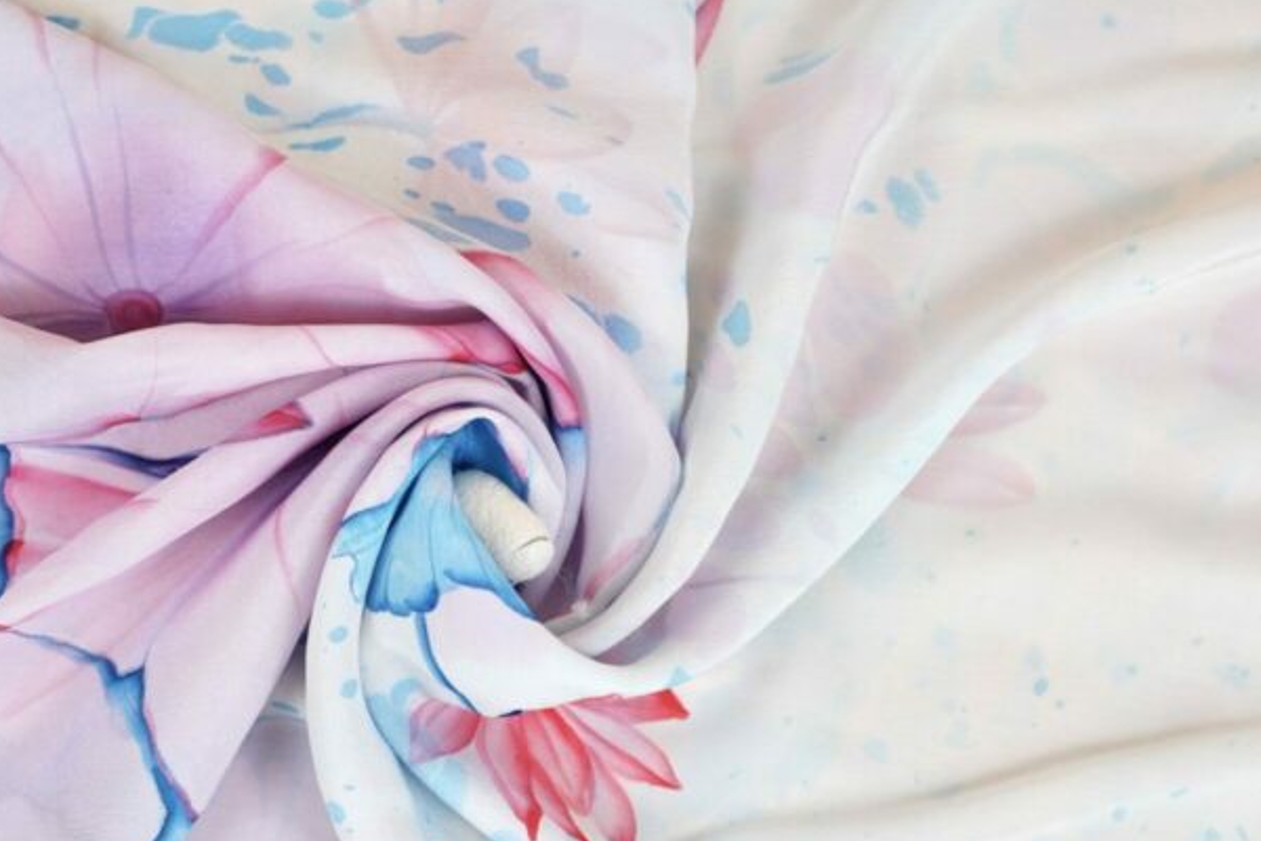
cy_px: 607
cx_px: 427
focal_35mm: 58
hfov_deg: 34.2
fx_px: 2031
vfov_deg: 23.2
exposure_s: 1/400
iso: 400
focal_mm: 34
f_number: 4
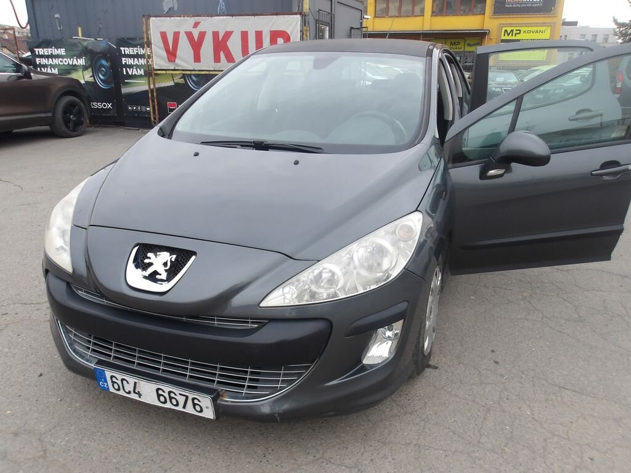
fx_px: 492
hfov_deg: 65.3
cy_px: 236
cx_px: 316
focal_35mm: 27
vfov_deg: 51.4
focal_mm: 4.9
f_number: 3
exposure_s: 1/285
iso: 100
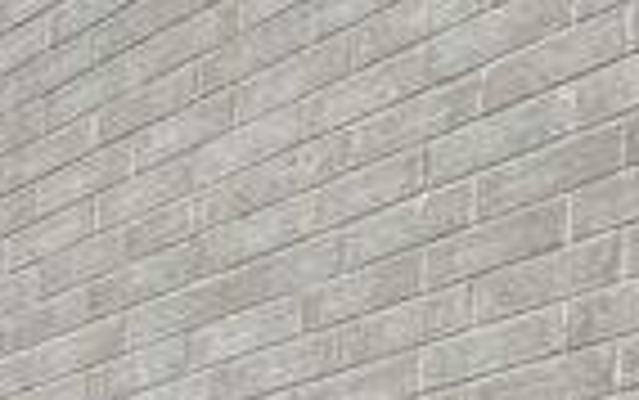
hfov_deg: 17.7
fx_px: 1865
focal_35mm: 107
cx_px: -284
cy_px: 1115
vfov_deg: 9.9
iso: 40
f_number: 2.2
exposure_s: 1/418
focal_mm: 2.22
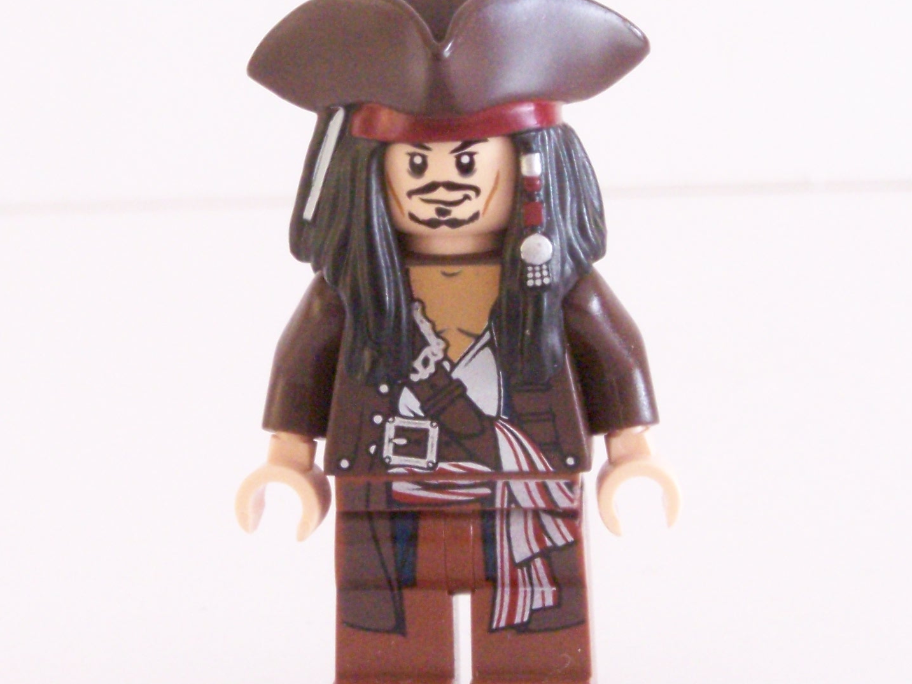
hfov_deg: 11.7
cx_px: 452
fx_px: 4453
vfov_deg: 8.8
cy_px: 305
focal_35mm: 169
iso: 400
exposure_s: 1/1.43
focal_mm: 15.6
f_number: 8
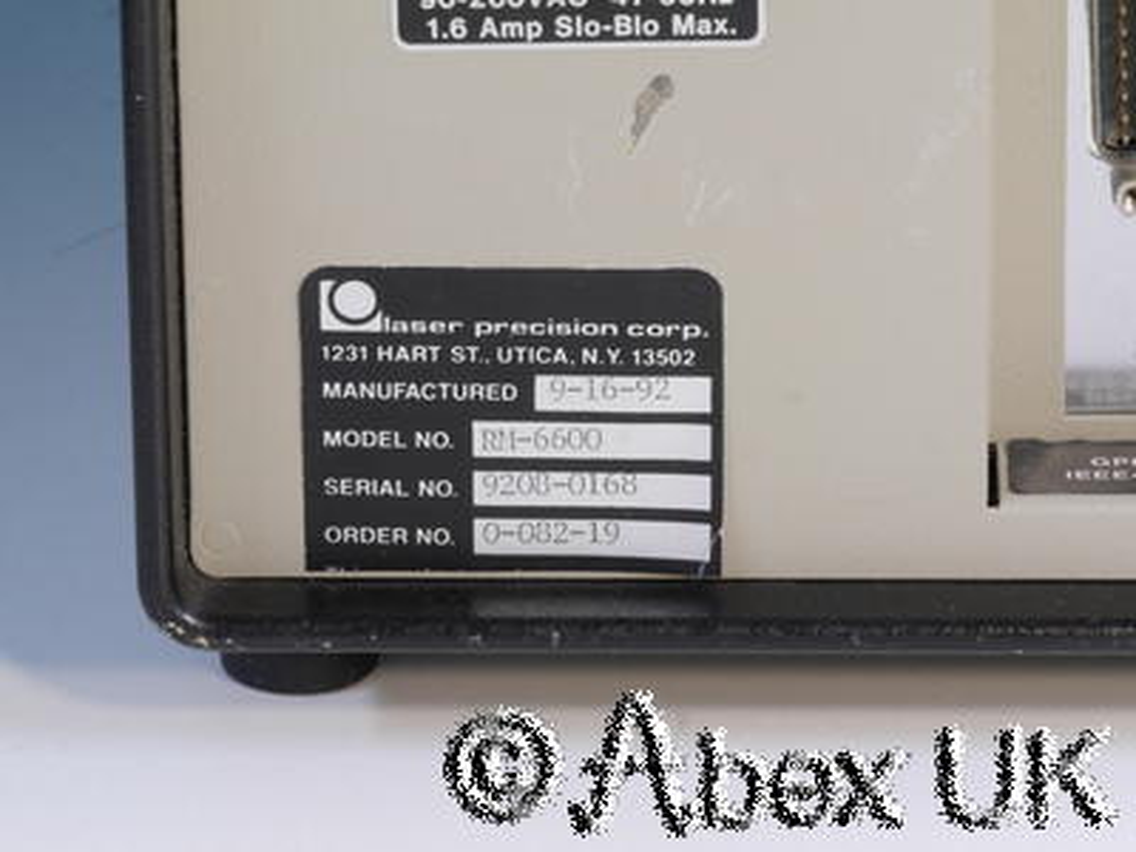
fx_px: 9189
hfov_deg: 7.1
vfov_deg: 5.3
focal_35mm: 280
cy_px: 426
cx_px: 568
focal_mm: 140
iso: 800
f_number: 22
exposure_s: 1/1.3
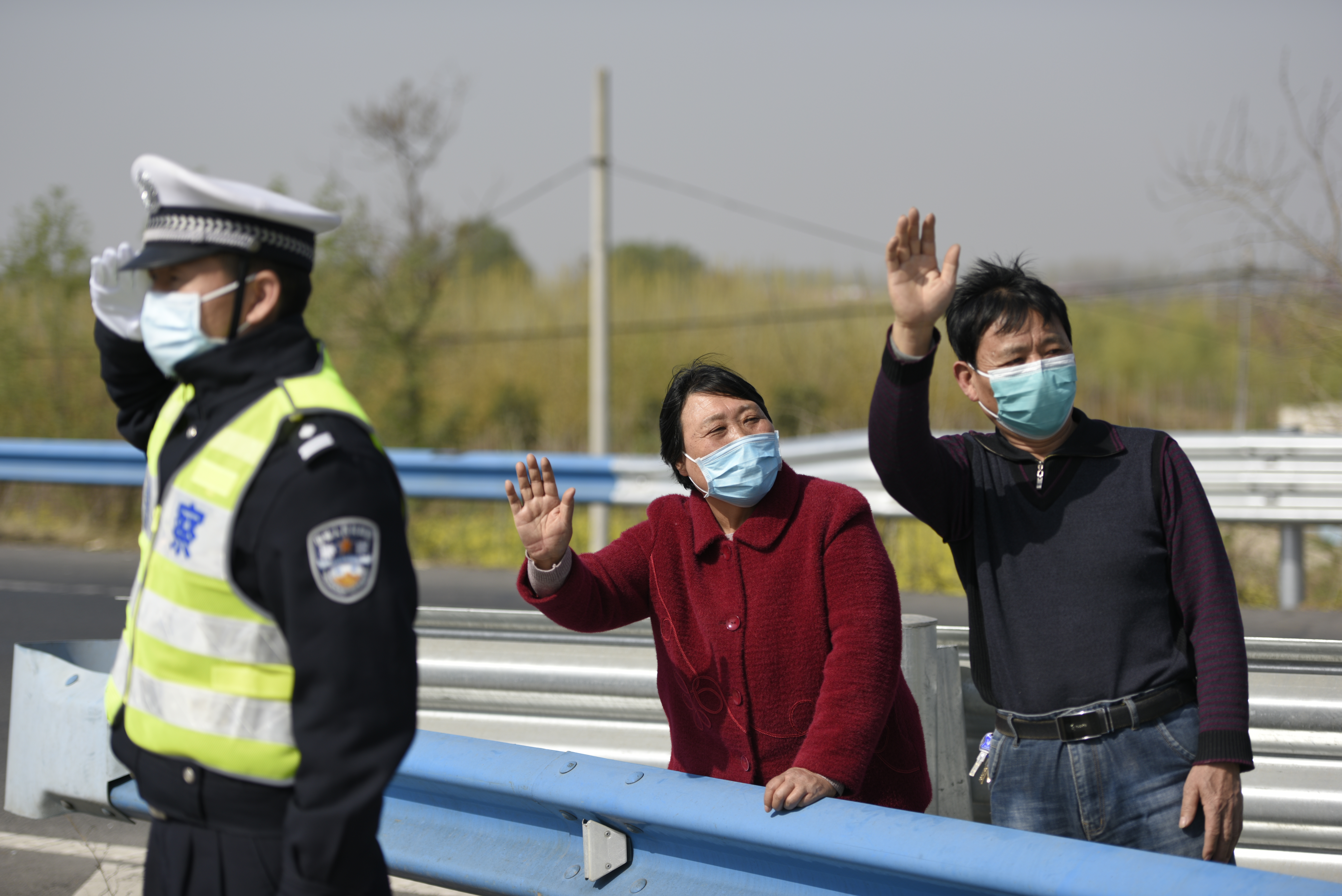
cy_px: 448
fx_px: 3356
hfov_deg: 22.6
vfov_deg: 15.2
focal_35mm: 90
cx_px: 671
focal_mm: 90
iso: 64
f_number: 2.8
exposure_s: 1/1600
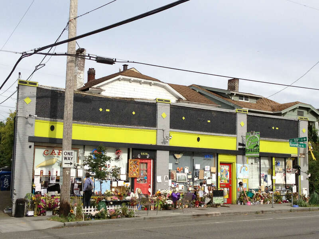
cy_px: 120
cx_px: 160
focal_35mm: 35
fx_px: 323
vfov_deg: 40.7
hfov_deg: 52.6
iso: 64
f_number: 2.4
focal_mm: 4.28
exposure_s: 1/1062
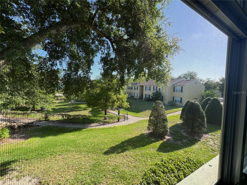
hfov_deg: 102.1
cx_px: 124
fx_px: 100
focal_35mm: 14
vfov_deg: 85.7
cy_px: 92
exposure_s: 1/331
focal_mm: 2.22
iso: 40
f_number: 2.2
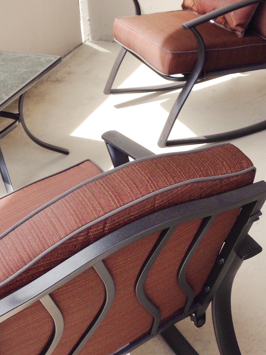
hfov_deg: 25.1
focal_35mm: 58
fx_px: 594
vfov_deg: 33.2
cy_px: 153
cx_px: 93
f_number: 2.4
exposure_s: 1/414
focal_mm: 4.12
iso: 50
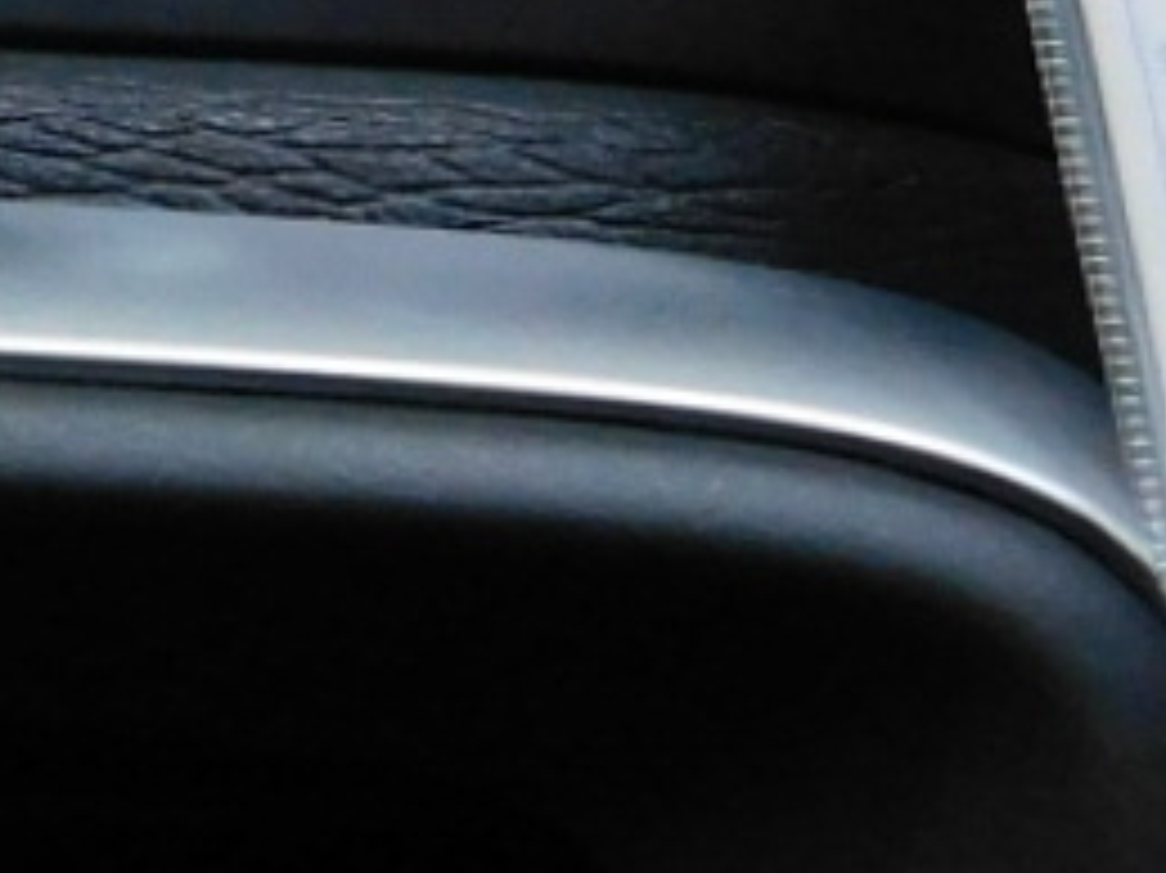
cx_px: -1562
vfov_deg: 10.4
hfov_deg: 11.6
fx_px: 4781
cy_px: 117
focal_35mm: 142
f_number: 3
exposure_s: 1/20
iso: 400
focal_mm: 4
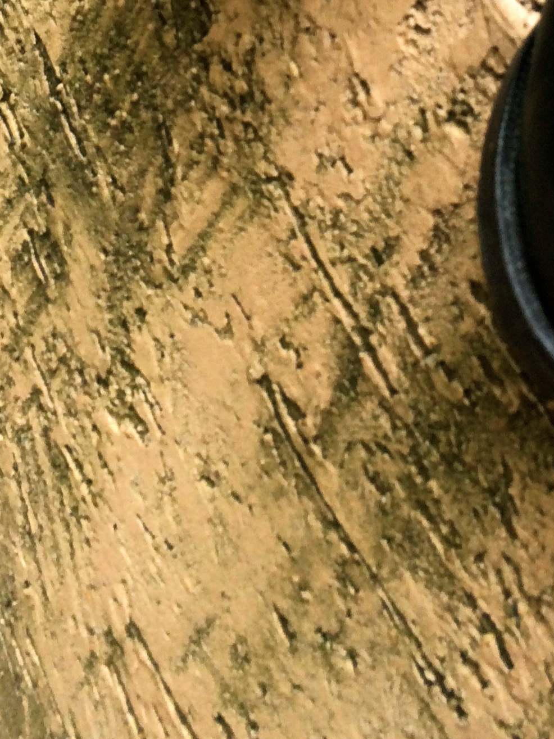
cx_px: 355
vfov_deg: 25.1
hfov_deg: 20.4
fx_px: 1537
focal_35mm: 72
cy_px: -72
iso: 32
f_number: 2.2
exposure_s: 1/373
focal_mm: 4.15
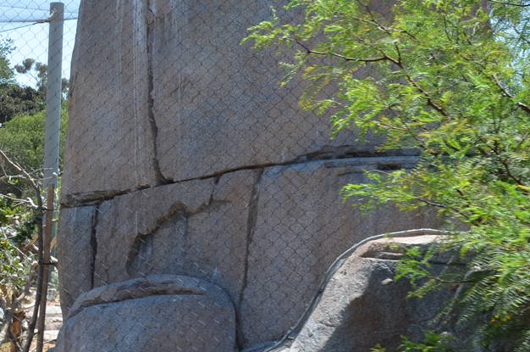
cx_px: 20
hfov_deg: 27.8
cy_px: 172
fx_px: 1014
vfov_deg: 19.7
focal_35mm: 69
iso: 180
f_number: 8
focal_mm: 18
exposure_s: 1/250
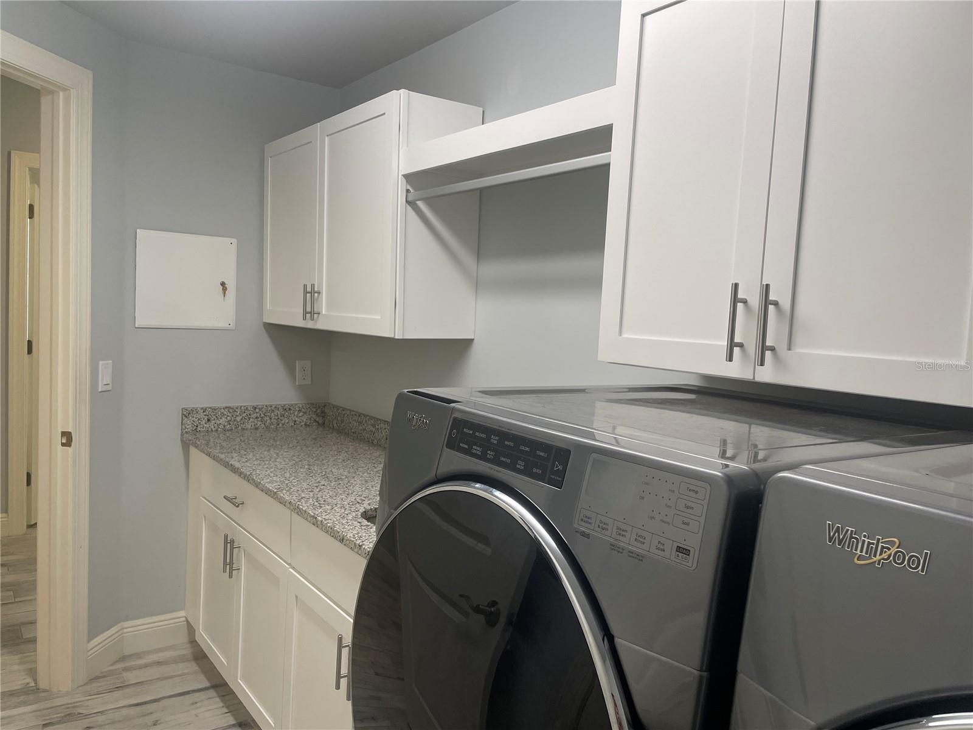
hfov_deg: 67.3
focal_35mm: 26
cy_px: 365
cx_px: 486
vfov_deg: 53.1
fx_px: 731
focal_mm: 4.2
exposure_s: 1/120
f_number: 1.6
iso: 125
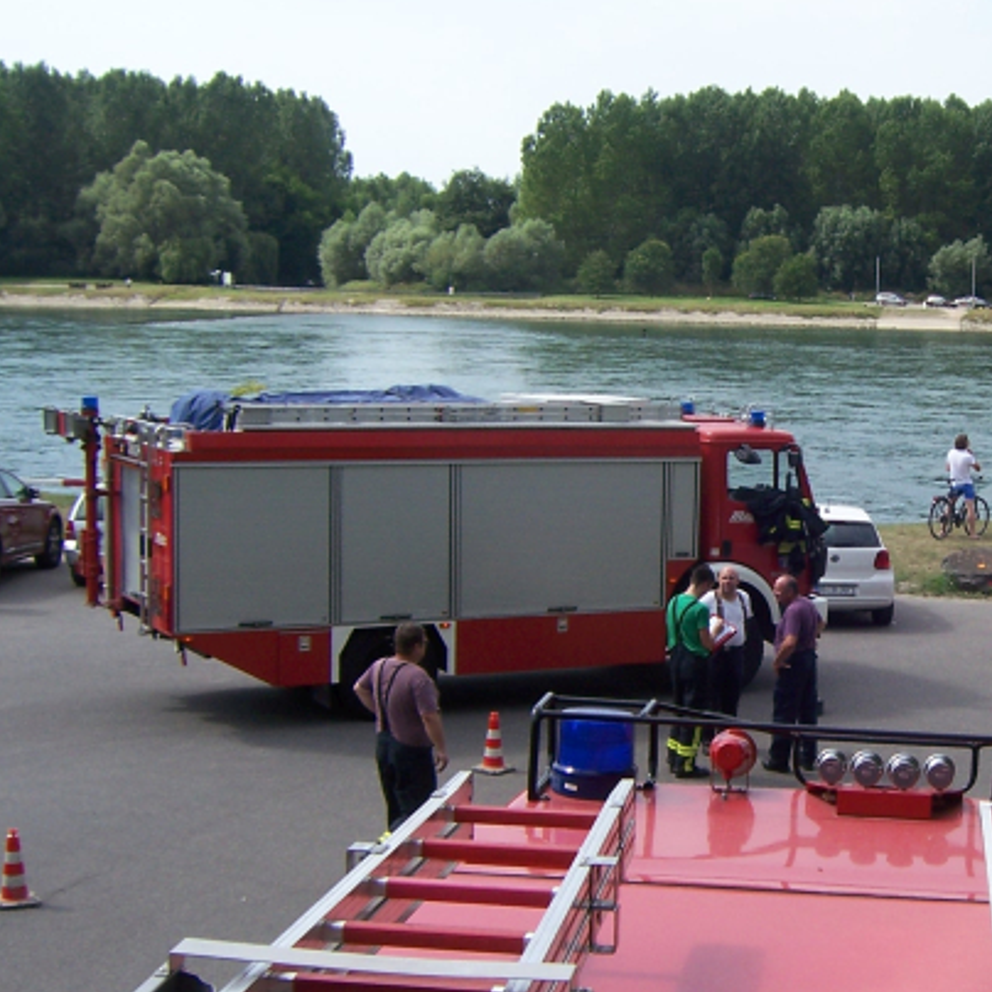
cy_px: 533
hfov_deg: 26.4
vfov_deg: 27.3
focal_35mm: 63
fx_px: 2043
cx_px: 889
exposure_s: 1/400
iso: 80
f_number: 4.5
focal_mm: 6.2
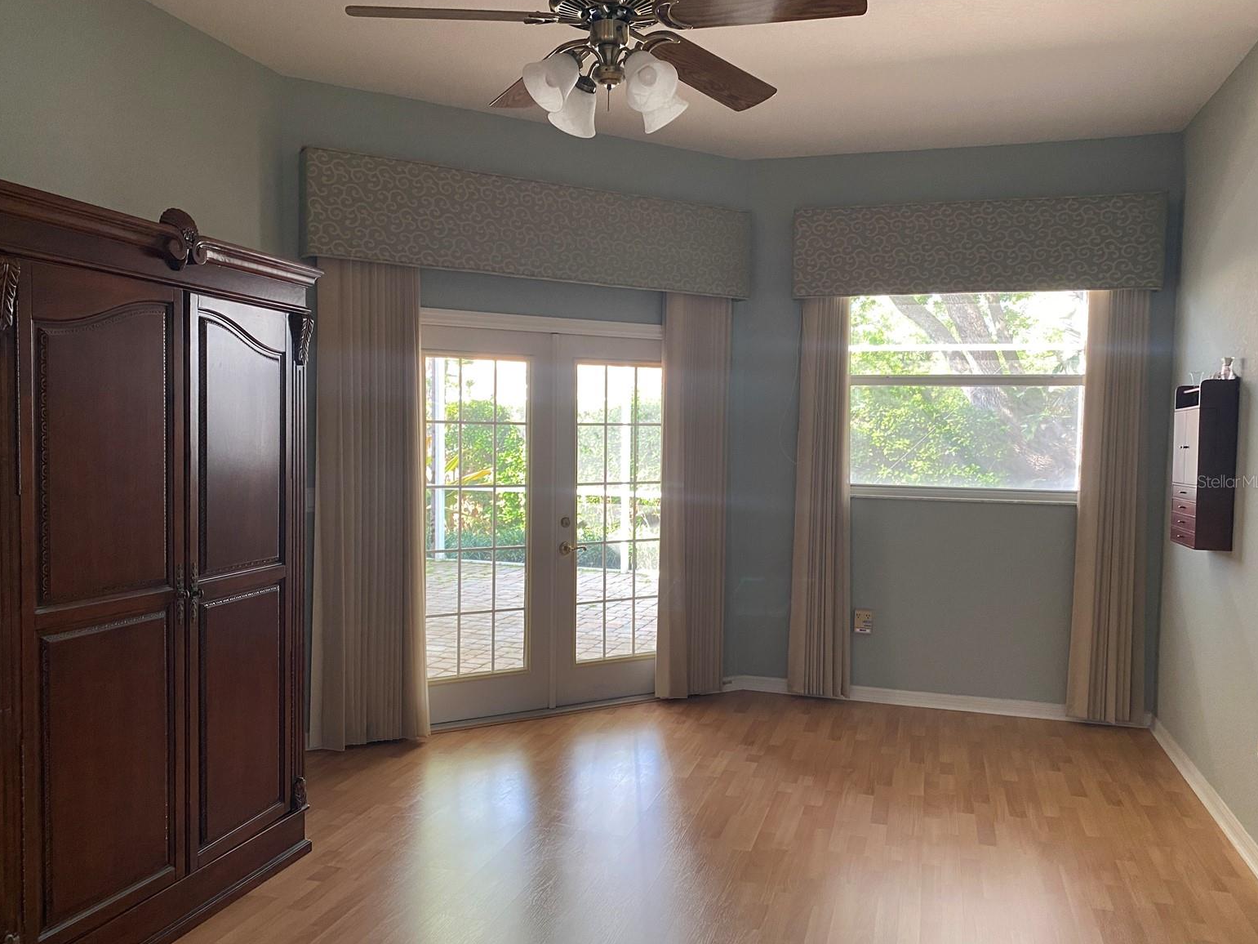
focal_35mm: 27
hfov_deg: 65.3
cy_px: 481
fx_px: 981
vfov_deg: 51.4
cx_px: 621
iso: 160
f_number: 1.8
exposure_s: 1/60
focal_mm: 4.25
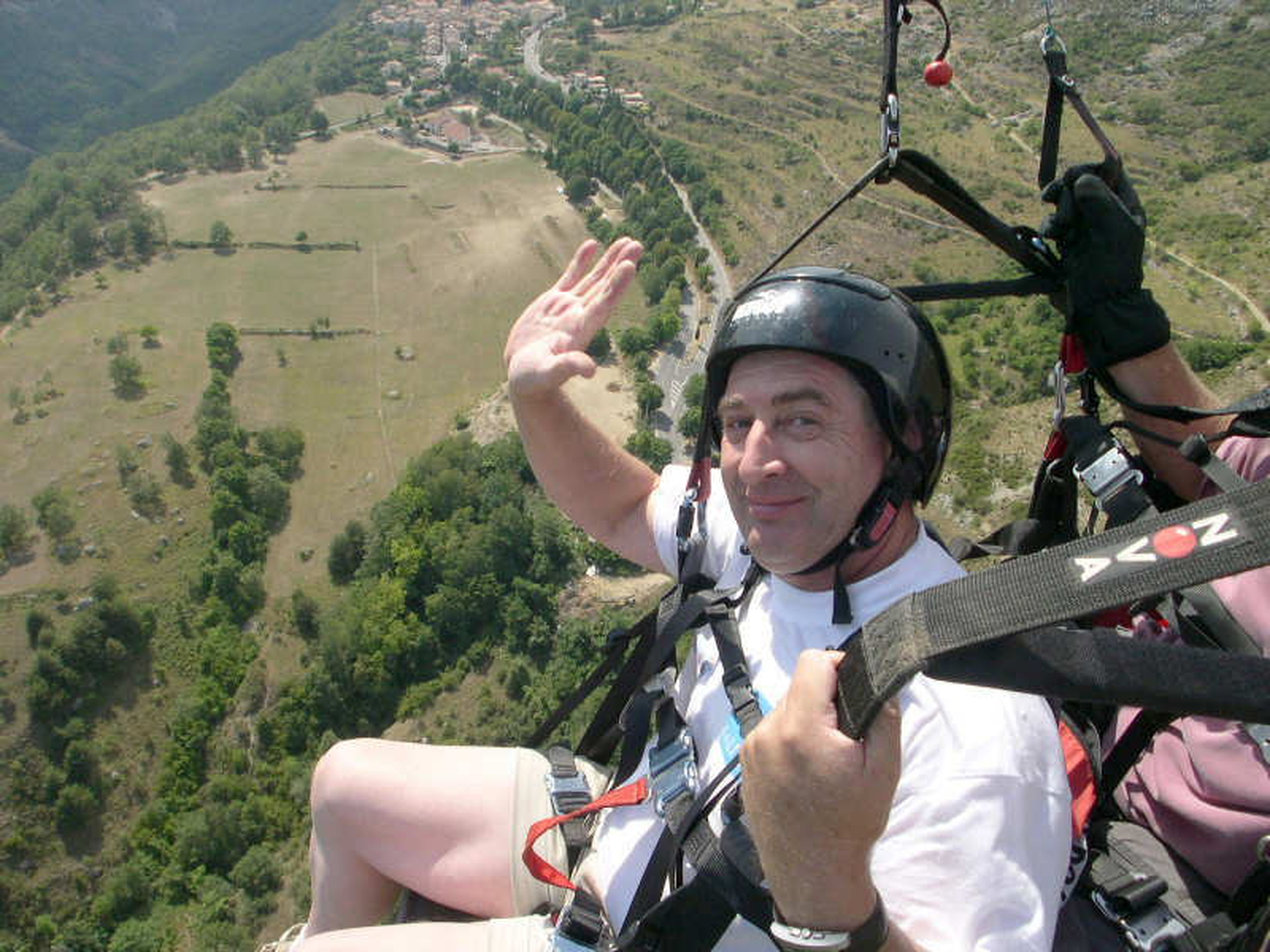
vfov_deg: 37.7
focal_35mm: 38
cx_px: 635
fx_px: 1394
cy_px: 476
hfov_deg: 49.0
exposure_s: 1/158
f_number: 7.6
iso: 100
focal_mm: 8
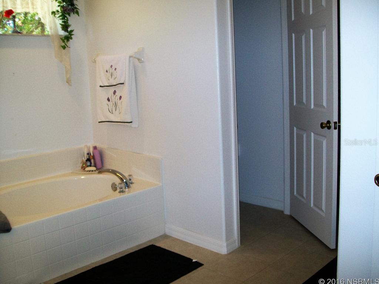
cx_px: 190
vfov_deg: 39.7
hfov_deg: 51.4
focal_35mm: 36
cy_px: 142
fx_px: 394
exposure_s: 1/60
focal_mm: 6
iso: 64
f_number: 2.7
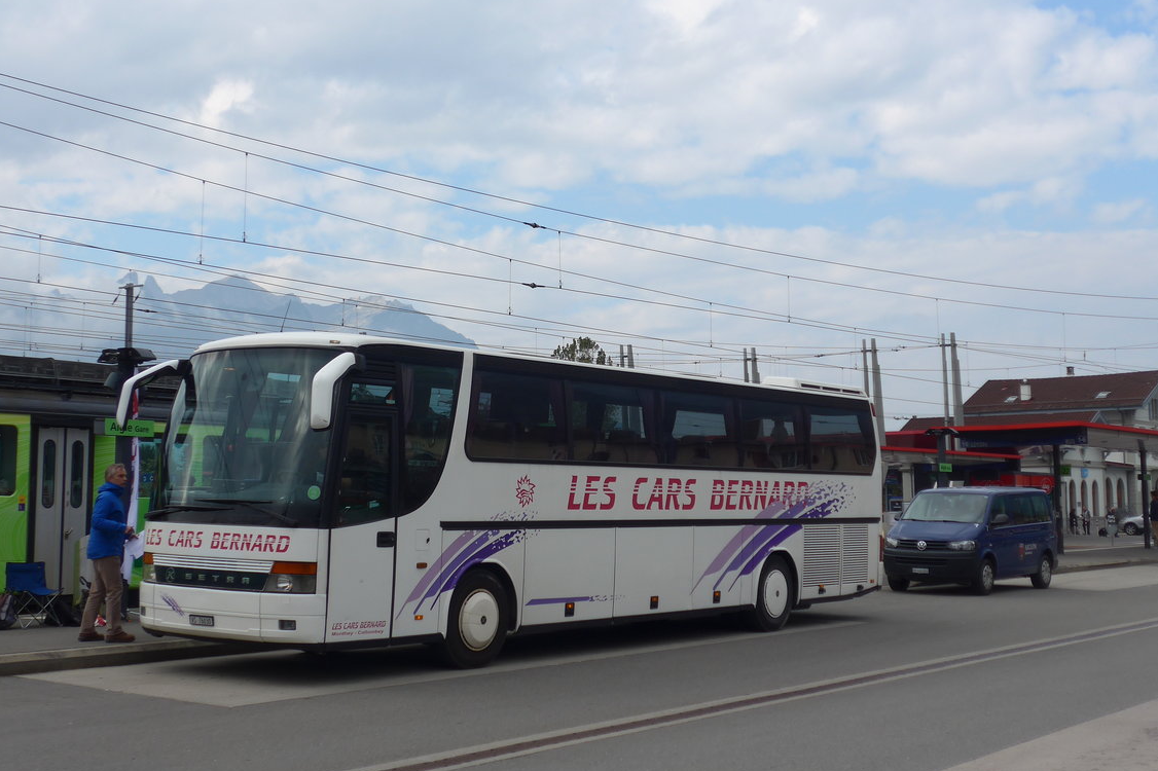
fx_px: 1640
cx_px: 581
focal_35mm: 51
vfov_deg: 26.4
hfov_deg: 38.9
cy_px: 326
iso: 80
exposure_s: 1/1300
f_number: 3
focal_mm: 9.5
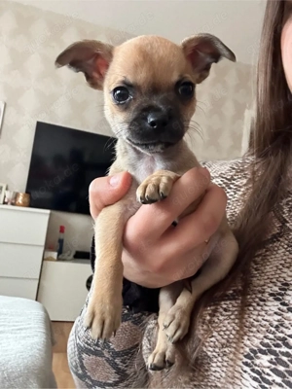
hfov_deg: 46.8
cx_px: 146
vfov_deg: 60.0
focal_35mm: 30
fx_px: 337
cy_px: 194
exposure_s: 1/60
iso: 250
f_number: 1.9
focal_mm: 2.69
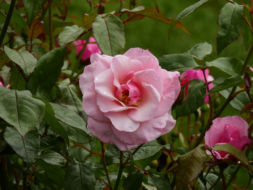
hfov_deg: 4.0
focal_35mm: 500
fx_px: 3654
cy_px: 95
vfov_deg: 3.0
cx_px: 126
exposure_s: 1/640
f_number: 5
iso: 100
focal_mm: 89.2
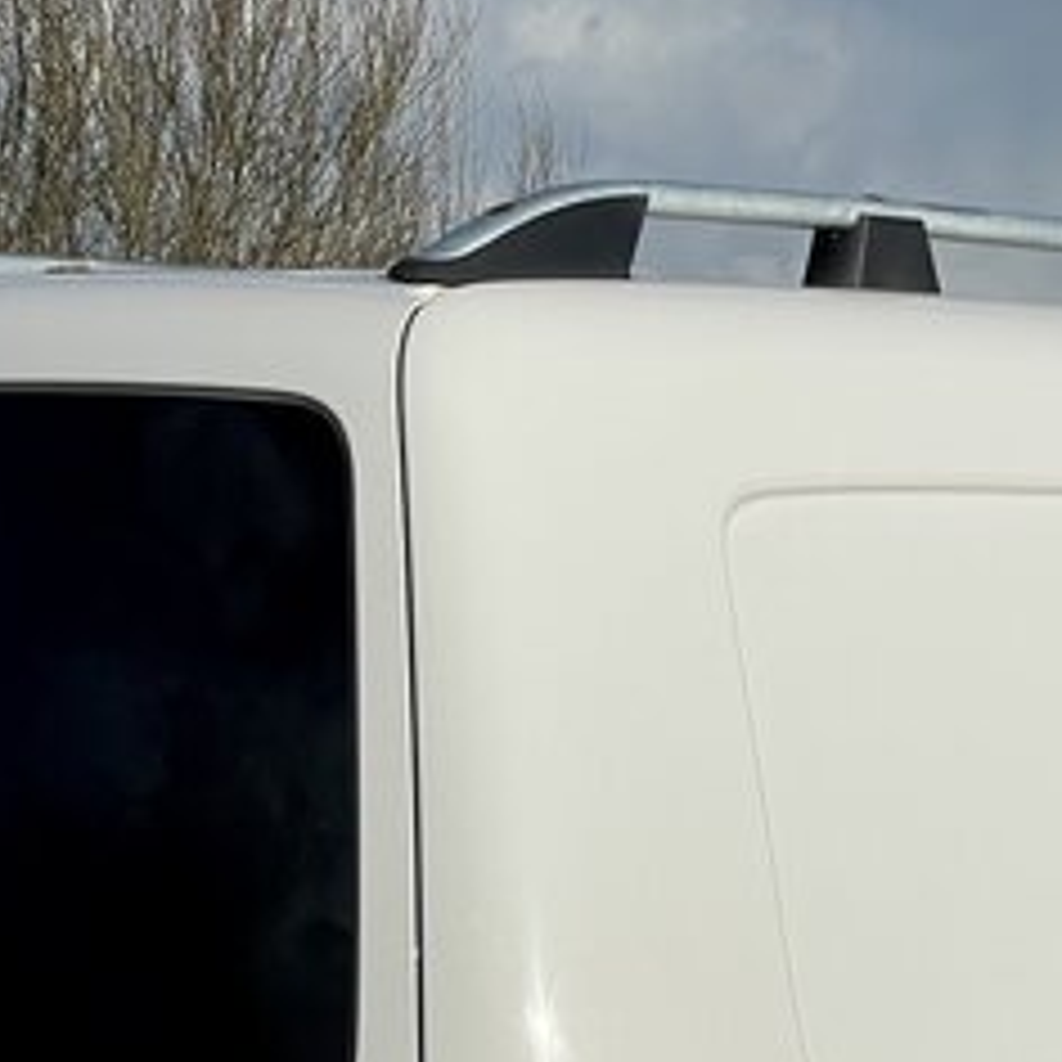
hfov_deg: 11.2
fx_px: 5415
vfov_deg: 11.1
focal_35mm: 156
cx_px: 882
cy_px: 1170
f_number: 2
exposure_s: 1/5319
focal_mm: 6
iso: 25
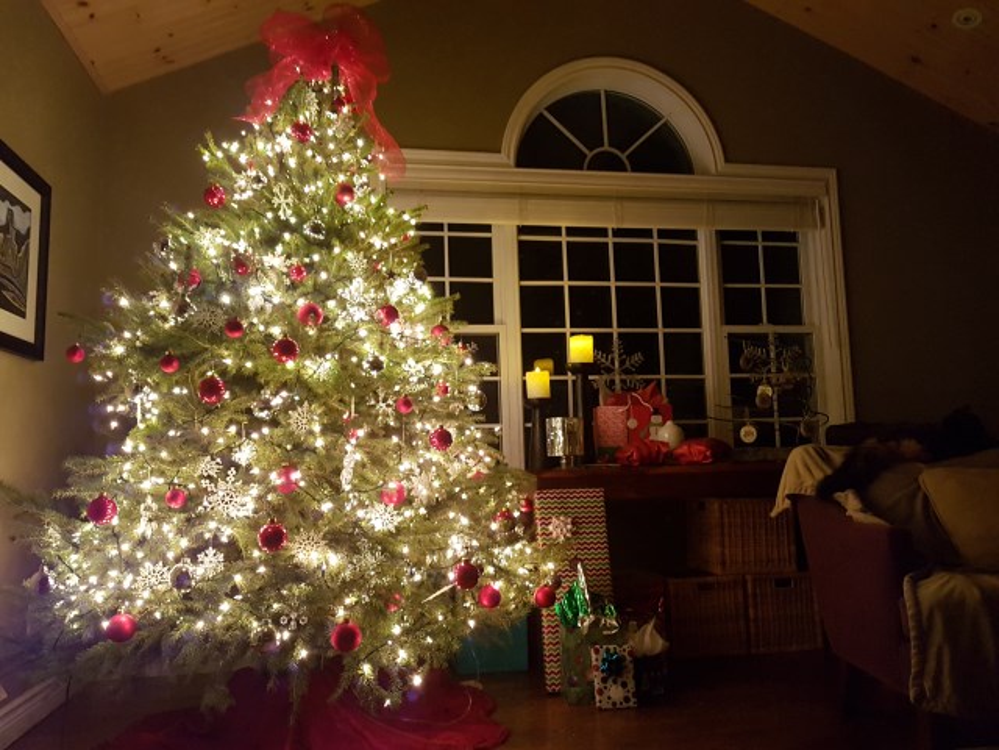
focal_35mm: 26
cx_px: 500
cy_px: 375
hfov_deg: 67.3
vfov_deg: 53.1
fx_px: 750
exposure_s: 1/10
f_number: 1.7
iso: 250
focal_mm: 4.2
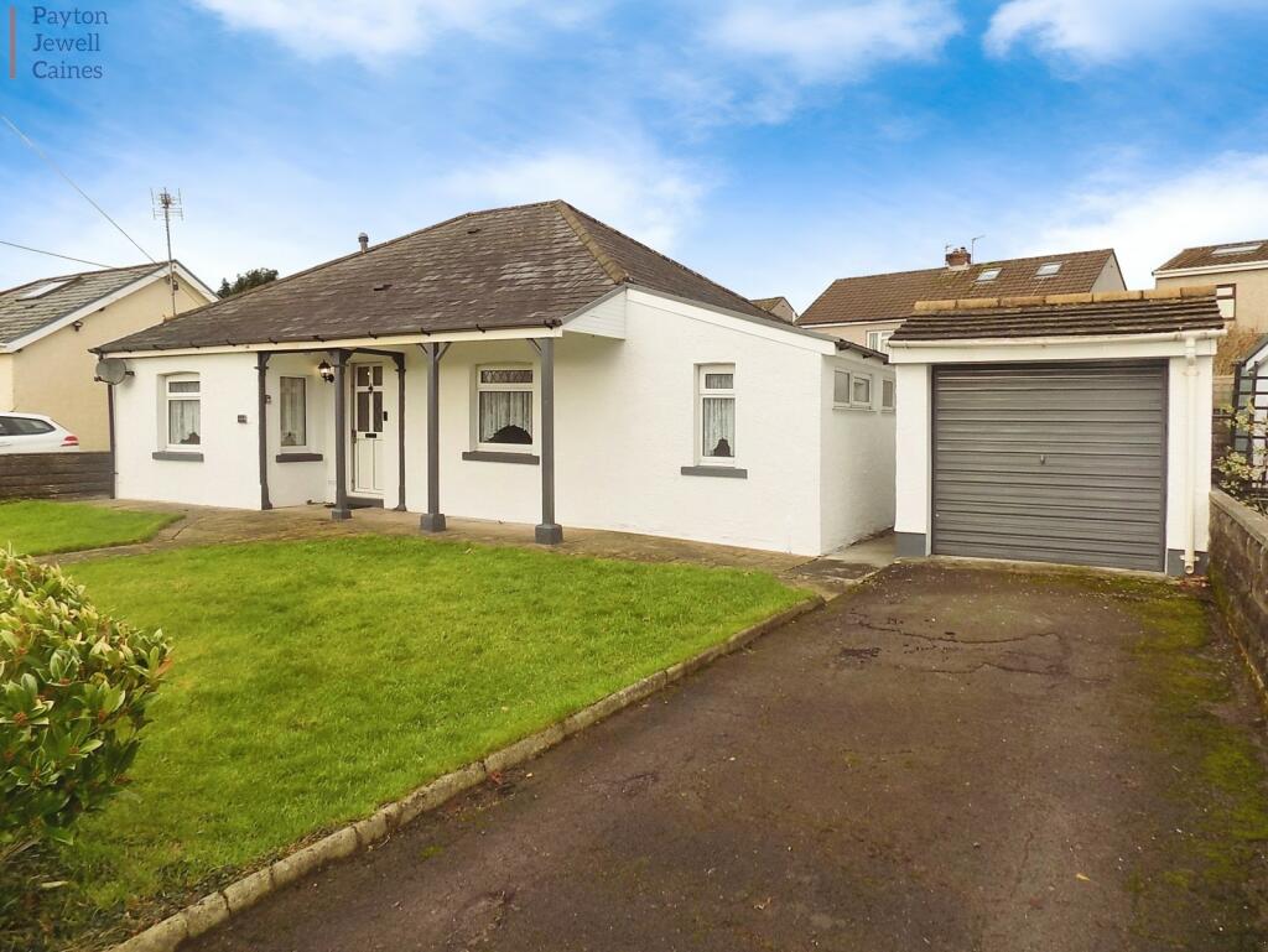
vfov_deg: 58.9
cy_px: 476
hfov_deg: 73.9
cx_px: 634
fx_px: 843
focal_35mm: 23
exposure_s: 1/250
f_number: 3.1
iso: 80
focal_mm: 4
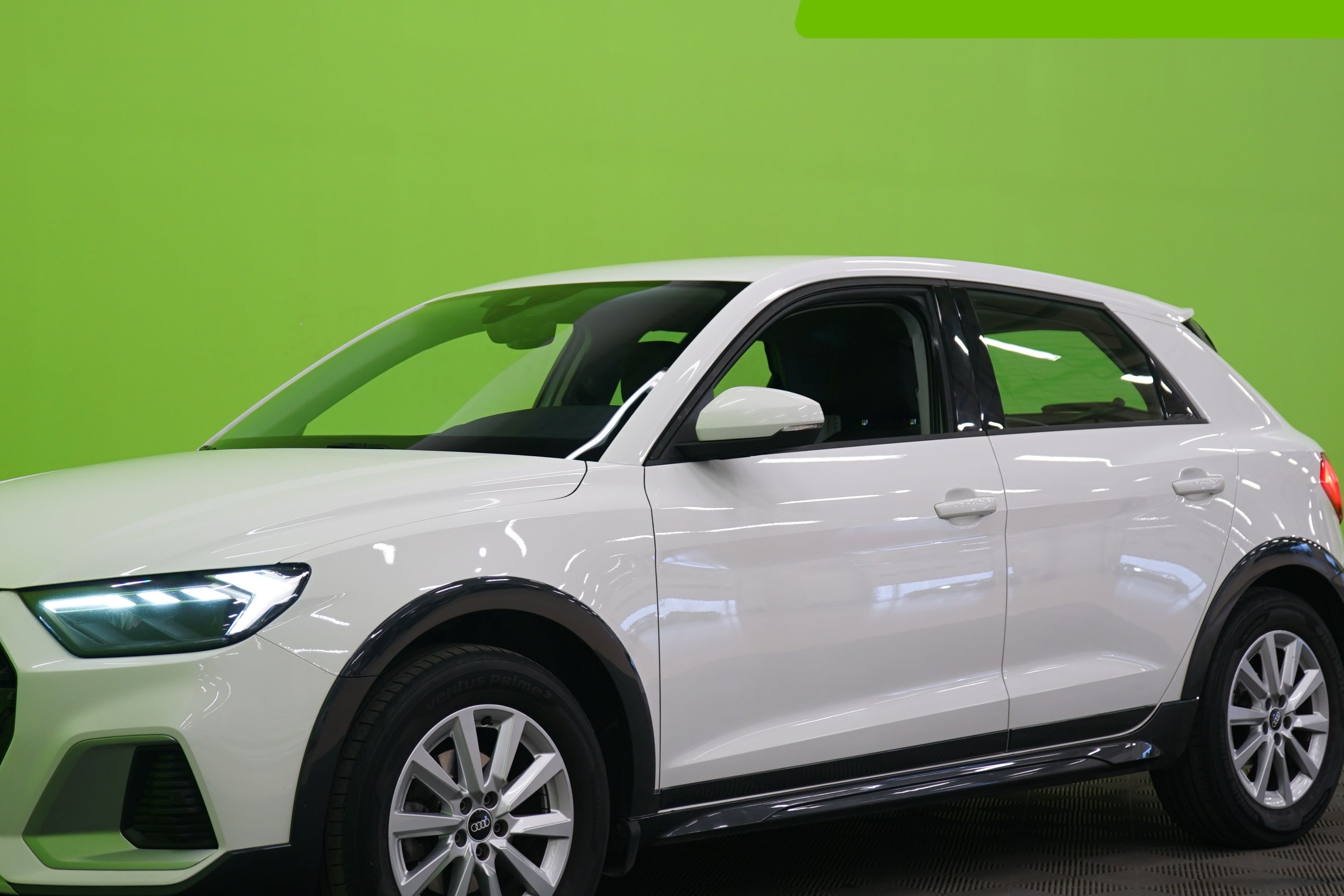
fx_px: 2538
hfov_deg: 29.6
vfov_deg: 20.0
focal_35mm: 68
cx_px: 555
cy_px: 448
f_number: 4.5
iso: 400
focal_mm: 48
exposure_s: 1/15
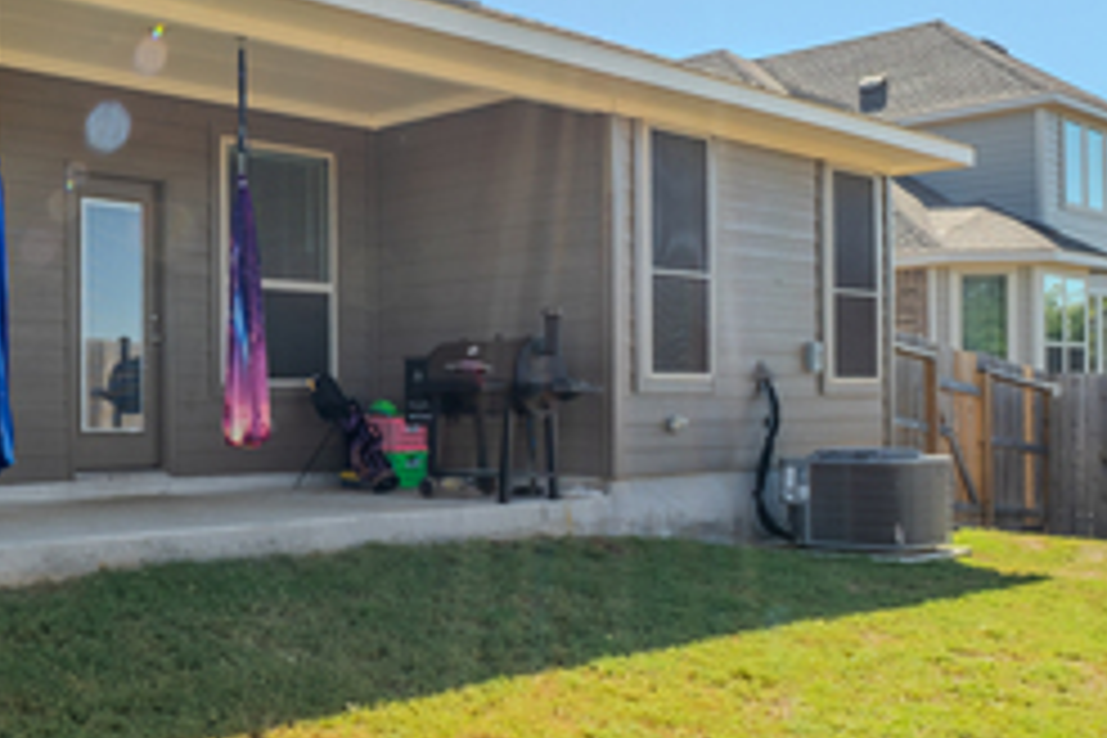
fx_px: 1199
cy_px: 263
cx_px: -9
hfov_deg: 42.5
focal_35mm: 39
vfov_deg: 34.0
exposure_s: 1/400
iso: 400
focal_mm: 10
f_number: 11
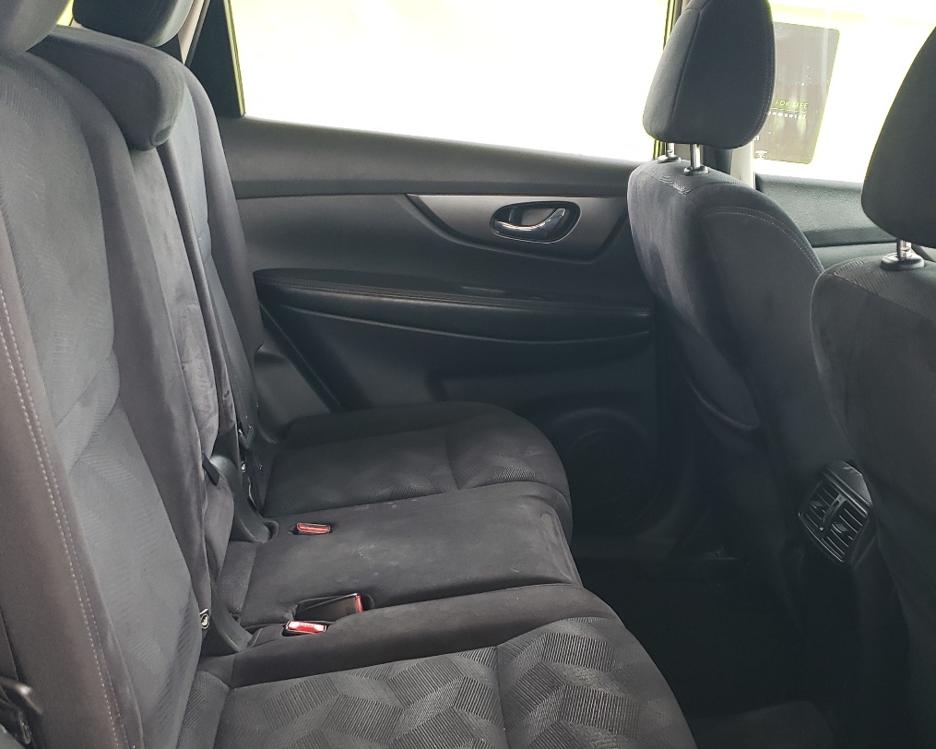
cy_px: 464
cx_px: 532
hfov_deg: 45.7
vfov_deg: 37.1
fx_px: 1108
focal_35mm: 40
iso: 60
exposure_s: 1/120
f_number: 1.5
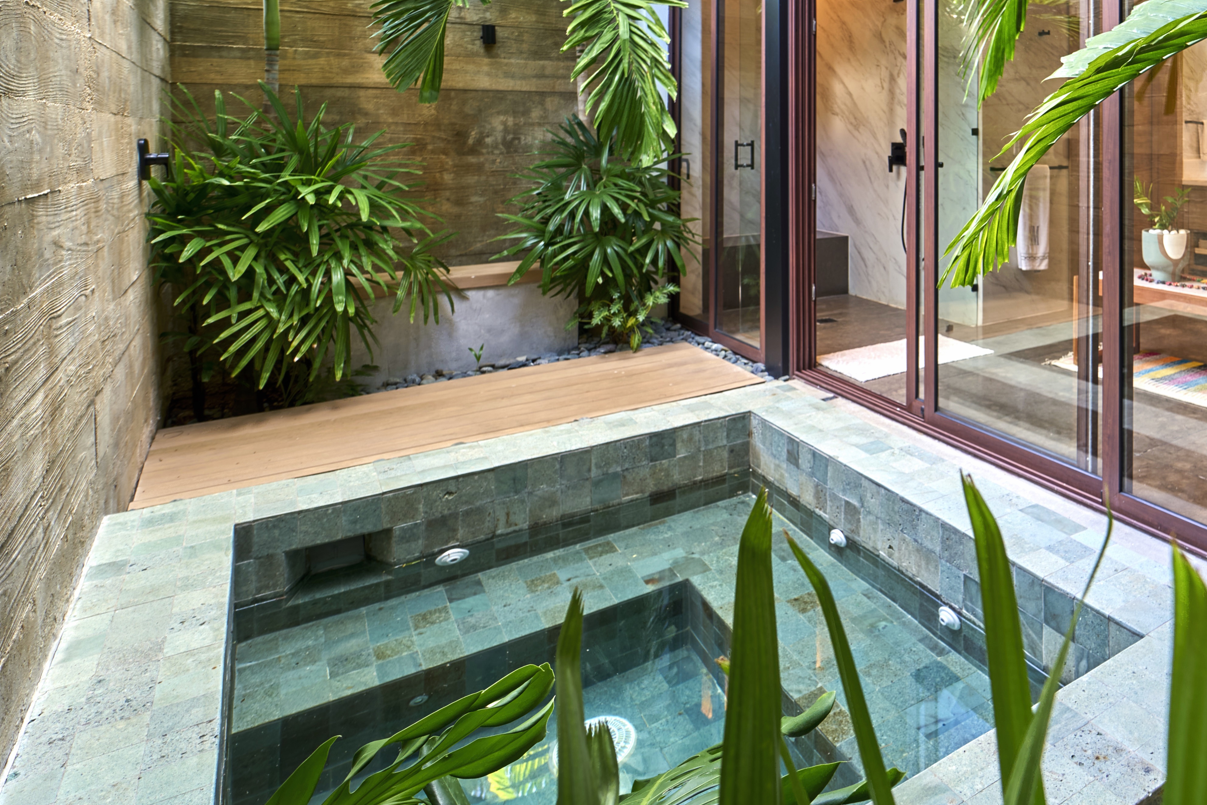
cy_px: 187
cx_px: 942
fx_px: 805
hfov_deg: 67.7
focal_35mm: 24
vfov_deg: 50.6
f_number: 7.1
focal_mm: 14
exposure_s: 1/60
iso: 160
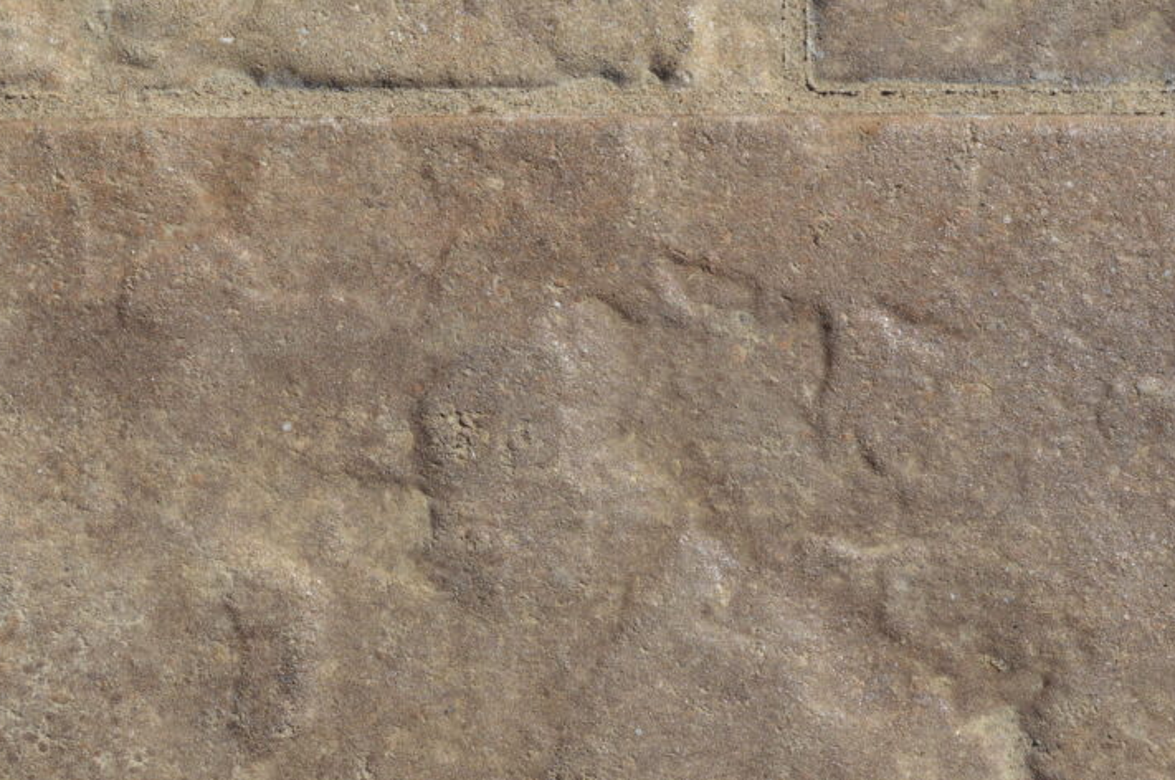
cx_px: 595
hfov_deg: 26.7
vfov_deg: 17.8
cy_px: 526
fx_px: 2477
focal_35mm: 76
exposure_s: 1/200
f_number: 8
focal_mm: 30
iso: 100
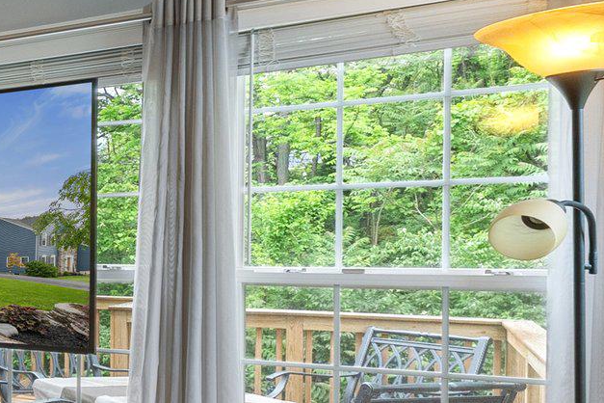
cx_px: -334
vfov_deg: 27.5
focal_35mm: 49
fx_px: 822
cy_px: 245
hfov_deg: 26.6
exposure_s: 1/1.67
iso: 640
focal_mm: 10
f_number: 8
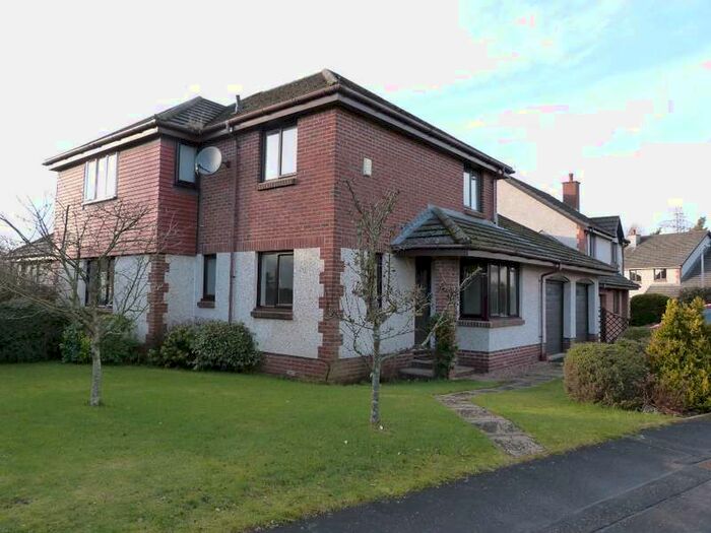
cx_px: 356
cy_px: 266
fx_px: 513
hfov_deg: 69.4
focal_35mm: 25
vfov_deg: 54.9
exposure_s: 1/125
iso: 160
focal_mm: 4.5
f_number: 4
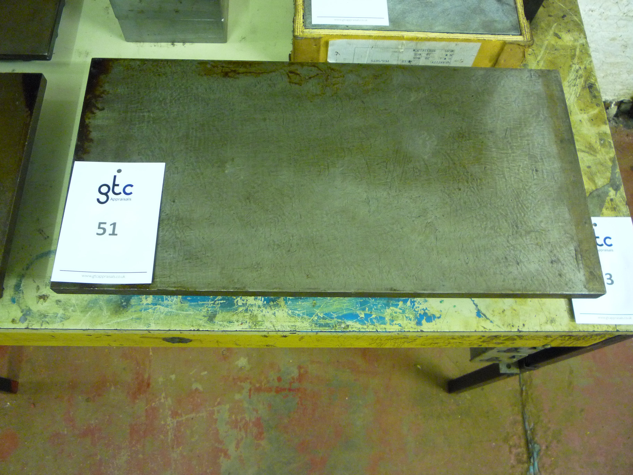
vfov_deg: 46.8
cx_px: 316
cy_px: 238
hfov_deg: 60.0
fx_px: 549
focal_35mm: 30
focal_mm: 5.2
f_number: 3.3
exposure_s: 1/15
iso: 400
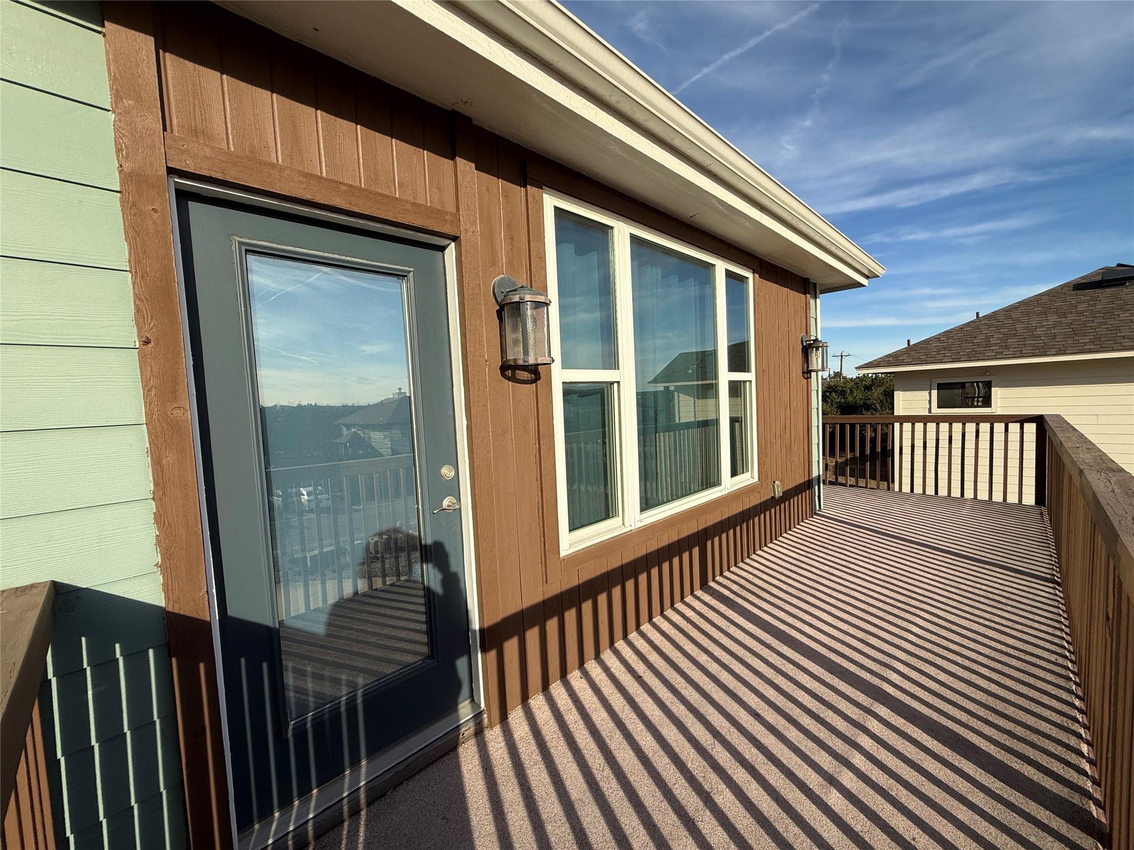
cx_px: 567
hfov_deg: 102.1
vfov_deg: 85.7
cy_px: 425
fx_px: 459
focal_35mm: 14
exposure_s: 1/2092
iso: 50
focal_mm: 2.22
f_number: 2.2
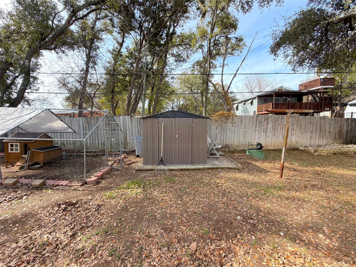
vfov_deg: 85.7
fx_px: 144
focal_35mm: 14
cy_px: 134
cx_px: 178
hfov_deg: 102.1
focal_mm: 2.22
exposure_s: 1/502
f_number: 2.2
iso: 50
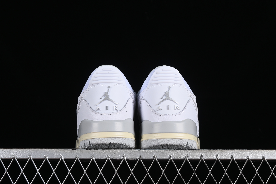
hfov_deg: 27.0
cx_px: 138
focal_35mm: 75
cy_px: 92
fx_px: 575
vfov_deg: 18.2
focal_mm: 50
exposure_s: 1/100
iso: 160
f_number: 8
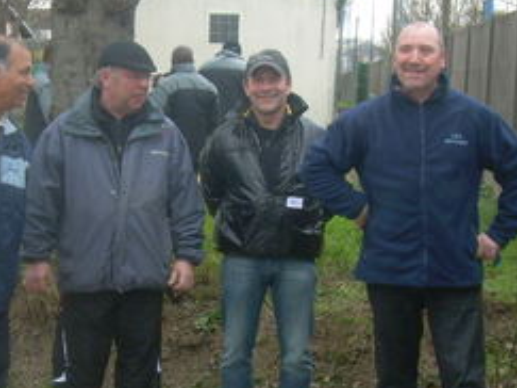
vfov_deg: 15.9
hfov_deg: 21.1
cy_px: 224
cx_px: 196
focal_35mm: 93
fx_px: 1388
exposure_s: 1/71.3
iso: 50
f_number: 3
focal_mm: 7.7
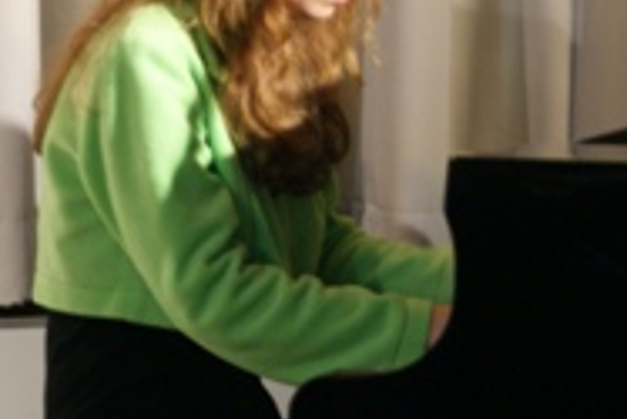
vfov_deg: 3.6
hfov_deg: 5.3
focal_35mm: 386
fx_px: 6728
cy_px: 109
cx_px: 516
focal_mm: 120
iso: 800
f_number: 5.6
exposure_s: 1/20
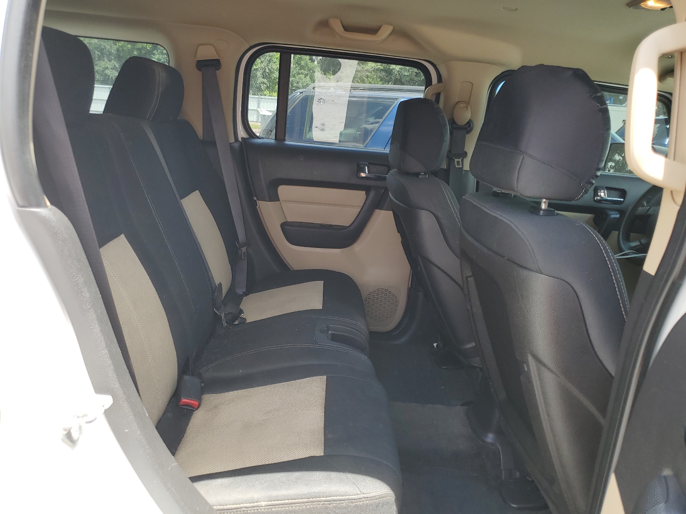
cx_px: 343
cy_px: 257
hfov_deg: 67.3
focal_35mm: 26
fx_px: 515
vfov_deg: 53.1
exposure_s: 1/270
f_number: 1.5
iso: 50
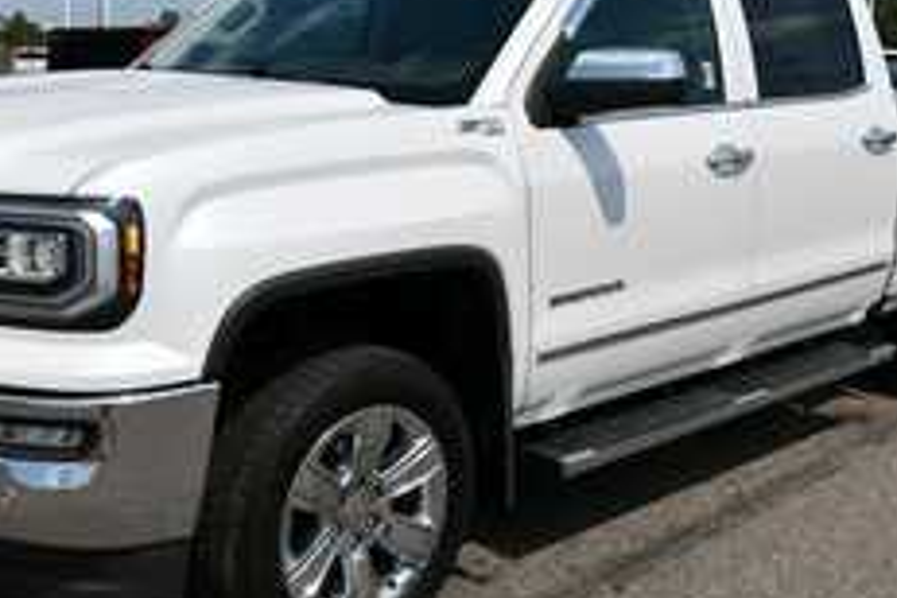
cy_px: 270
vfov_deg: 26.0
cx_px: 369
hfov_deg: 38.1
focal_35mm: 52
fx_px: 1296
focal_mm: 20
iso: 100
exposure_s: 1/400
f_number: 10
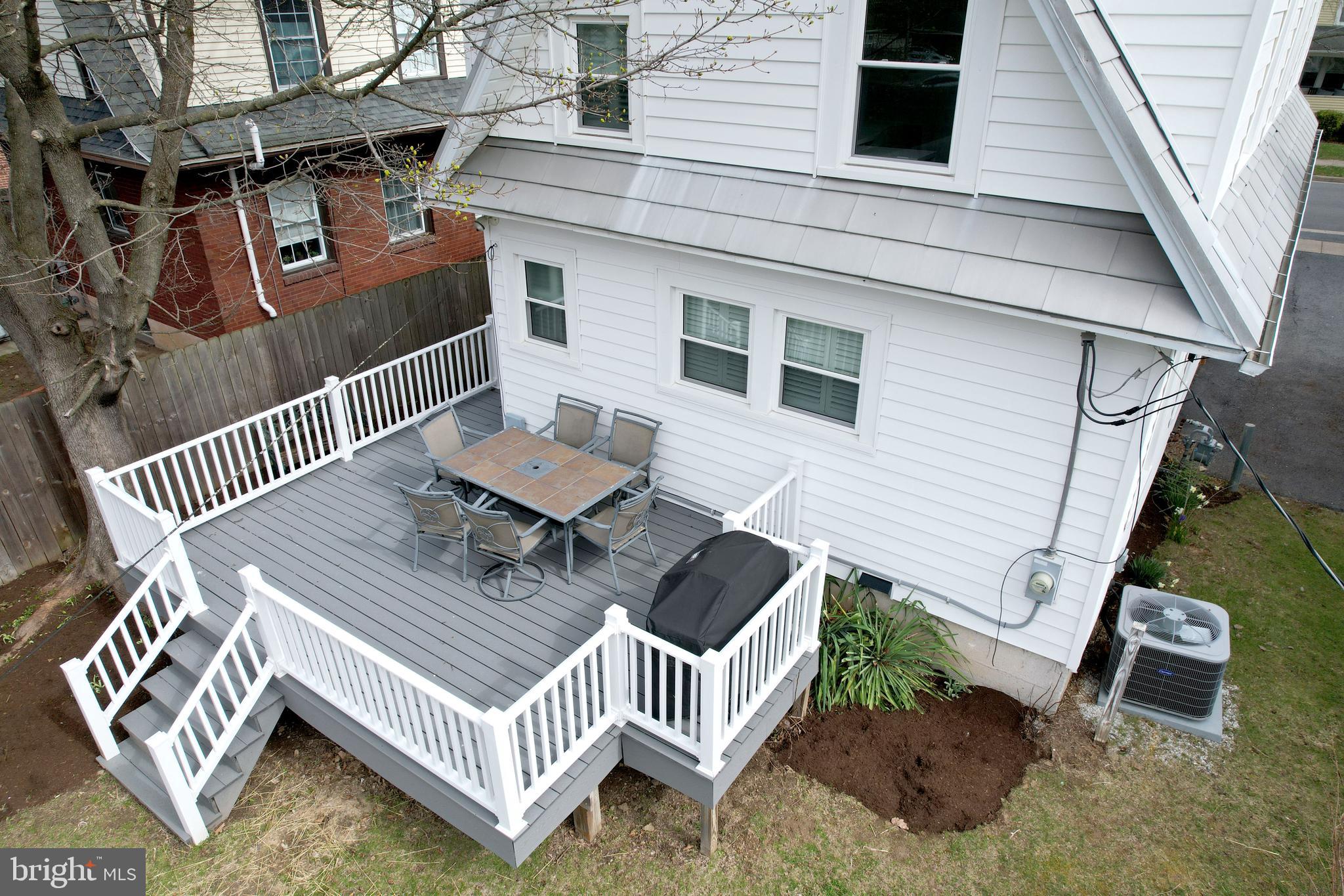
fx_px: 821
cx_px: 672
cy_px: 448
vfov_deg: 57.2
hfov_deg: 78.6
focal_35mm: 22
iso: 130
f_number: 2.8
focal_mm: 8.38
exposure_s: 1/1600
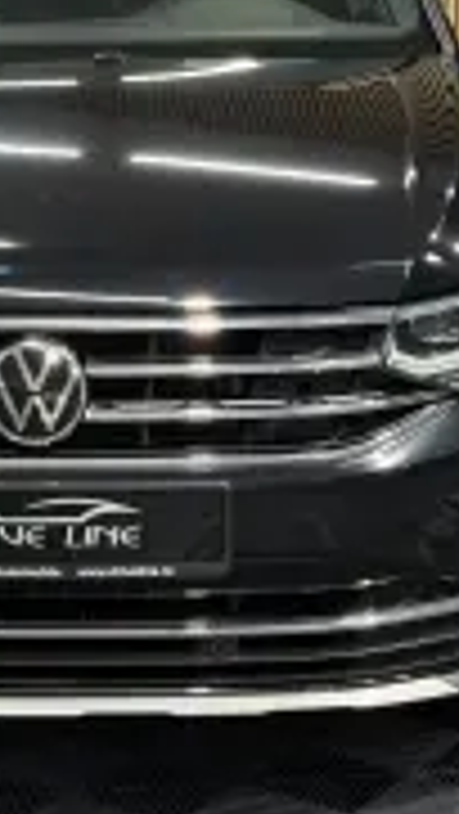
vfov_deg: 20.5
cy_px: 274
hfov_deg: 11.6
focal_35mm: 104
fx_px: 2247
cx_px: 40
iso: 200
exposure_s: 1/50
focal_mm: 6.76
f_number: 1.78
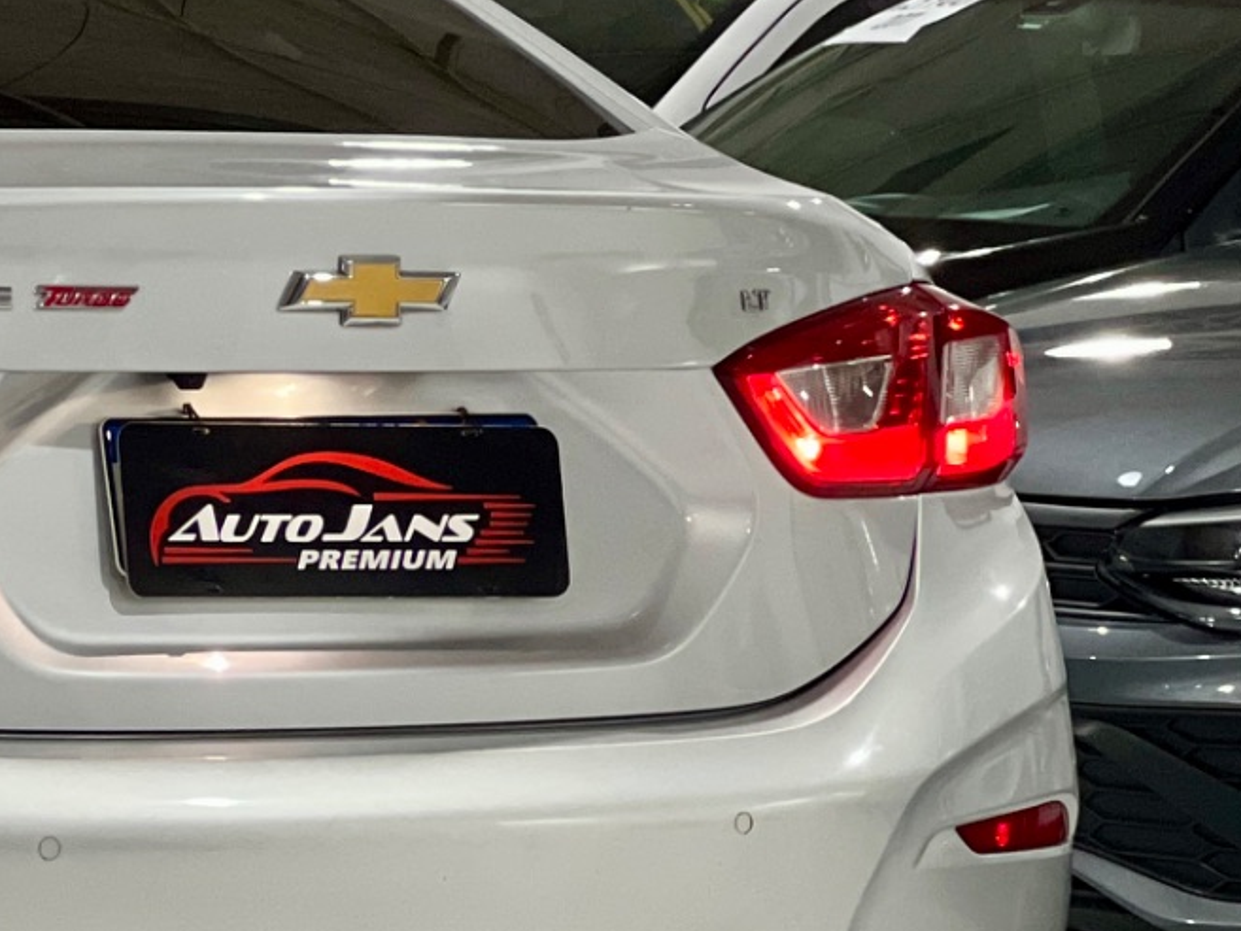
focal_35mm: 225
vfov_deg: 6.6
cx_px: -230
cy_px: 582
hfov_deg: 8.7
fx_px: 8068
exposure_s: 1/40
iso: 320
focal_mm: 9
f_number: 2.8
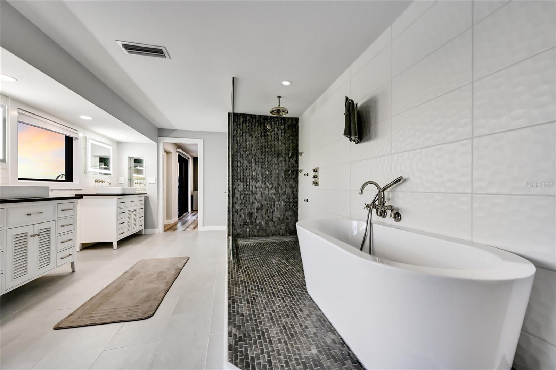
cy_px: 185
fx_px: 216
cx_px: 278
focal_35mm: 14
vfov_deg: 81.2
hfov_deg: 104.3
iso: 3200
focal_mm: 14
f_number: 8
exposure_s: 1/500
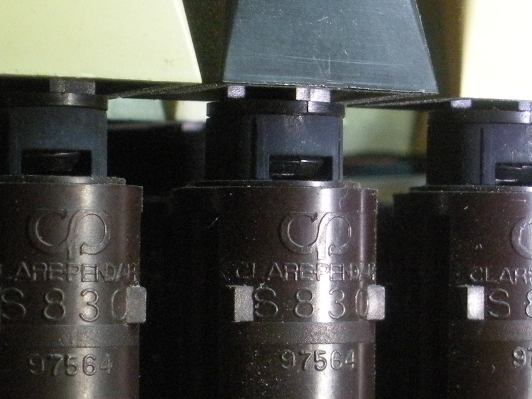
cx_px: 289
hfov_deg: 14.2
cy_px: 292
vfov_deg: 10.6
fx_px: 2136
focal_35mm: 139
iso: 400
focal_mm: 9.1
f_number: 4.4
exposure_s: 1/32
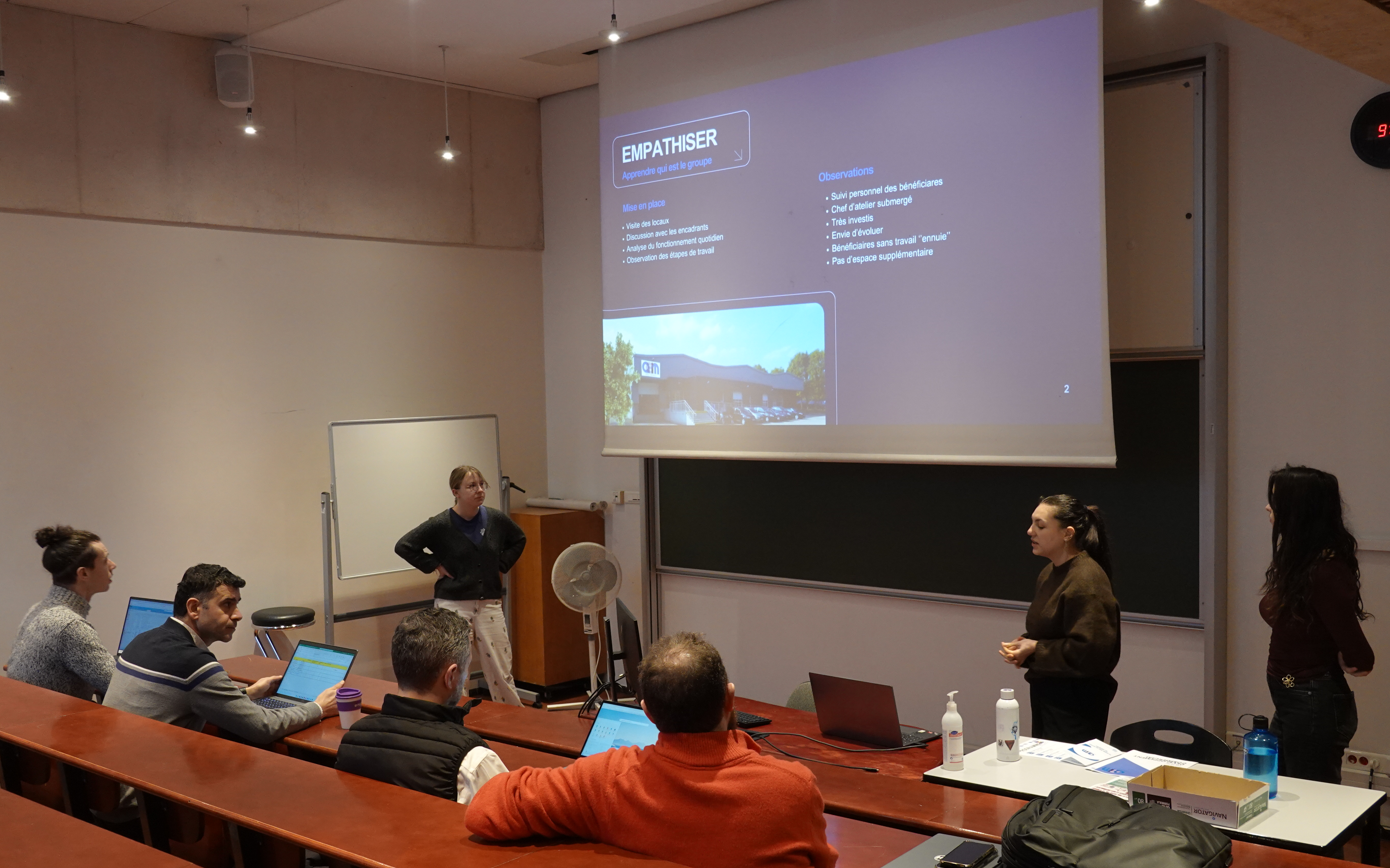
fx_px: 1402
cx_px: 691
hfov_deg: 52.7
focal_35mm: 37
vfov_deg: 34.4
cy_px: 467
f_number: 3.5
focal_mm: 13.29
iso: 800
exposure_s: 1/25
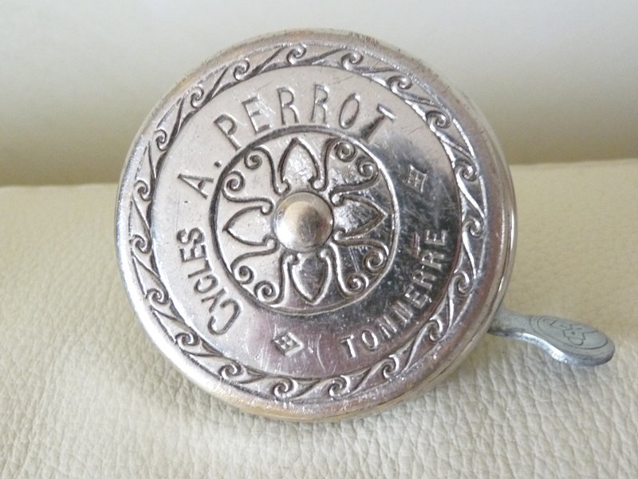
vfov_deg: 35.1
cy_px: 240
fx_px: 756
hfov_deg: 45.8
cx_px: 319
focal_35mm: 41
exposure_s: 1/15
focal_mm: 5.1
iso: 400
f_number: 2.8
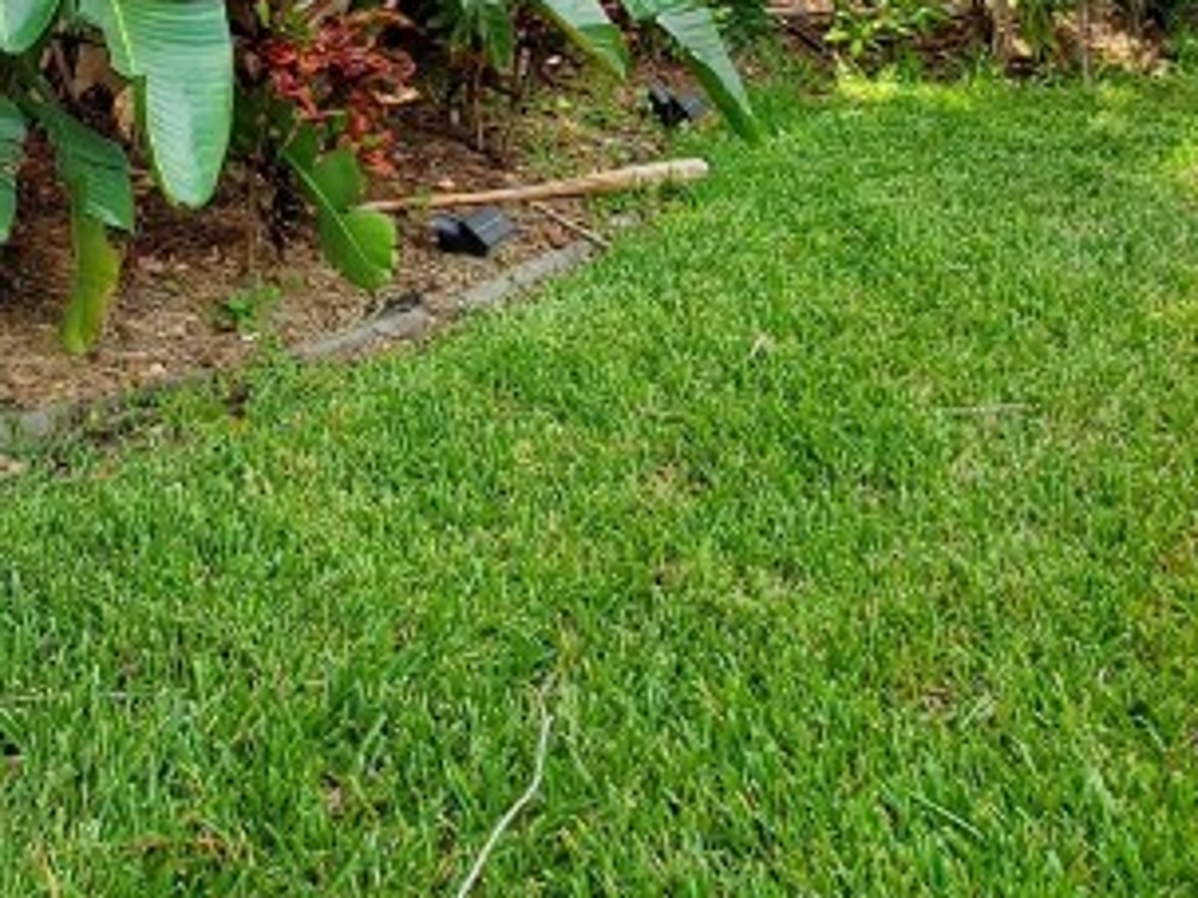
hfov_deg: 38.8
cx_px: 40
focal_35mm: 44
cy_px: -91
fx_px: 1522
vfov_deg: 29.6
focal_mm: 1.8
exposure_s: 1/191
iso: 50
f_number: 2.2
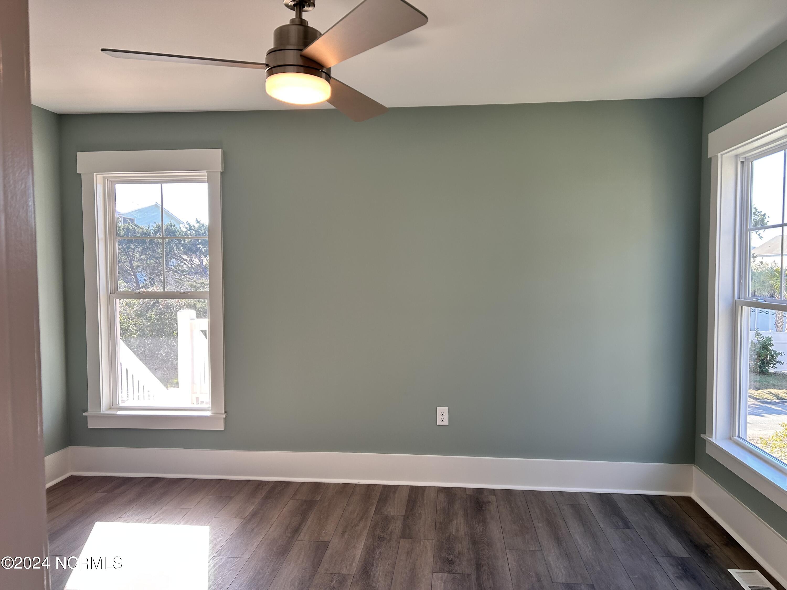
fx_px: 591
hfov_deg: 67.3
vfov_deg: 53.1
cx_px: 394
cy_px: 295
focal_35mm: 26
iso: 50
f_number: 1.5
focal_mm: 5.7
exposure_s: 1/163
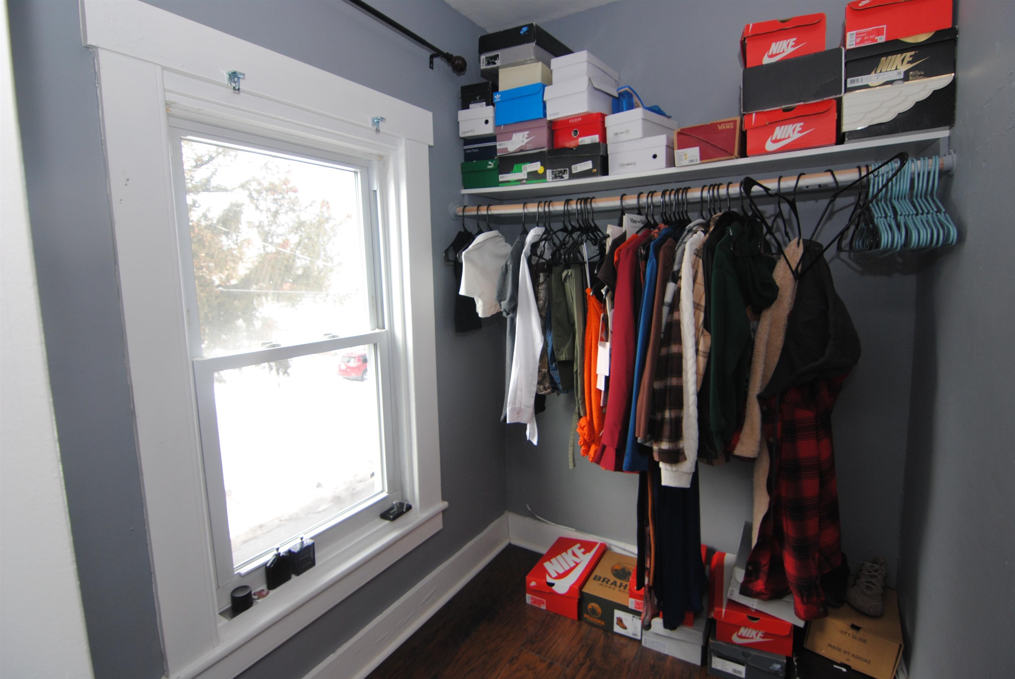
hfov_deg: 85.4
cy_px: 340
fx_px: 550
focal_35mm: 20
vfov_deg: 63.4
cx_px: 508
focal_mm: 13
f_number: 4
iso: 200
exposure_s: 1/60
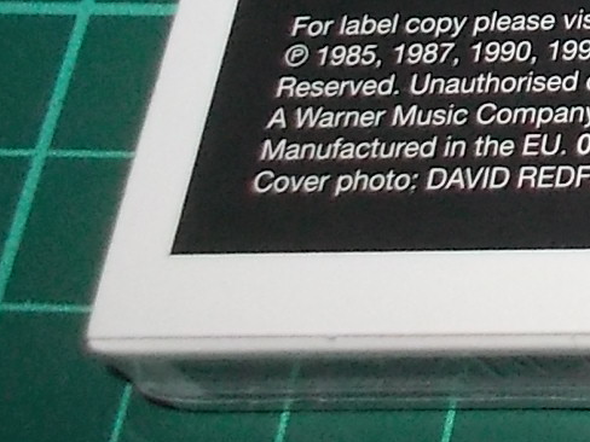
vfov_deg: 10.4
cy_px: -304
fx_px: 2301
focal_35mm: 135
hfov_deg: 12.4
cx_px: 1267
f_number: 3.3
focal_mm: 4.1
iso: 200
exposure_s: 1/30
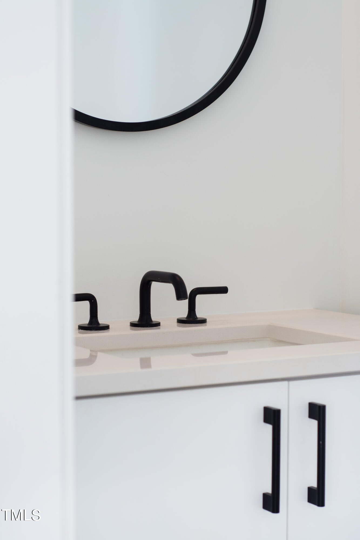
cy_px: 270
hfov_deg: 18.2
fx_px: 1125
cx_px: 180
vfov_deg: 27.0
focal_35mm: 75
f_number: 3.5
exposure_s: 1/160
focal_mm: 50
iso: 400
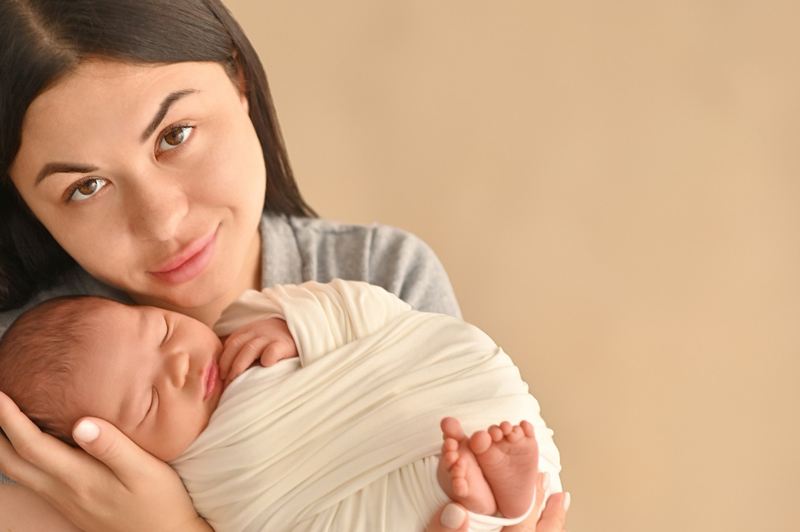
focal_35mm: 107
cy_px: 334
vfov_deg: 12.8
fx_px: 2376
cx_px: 185
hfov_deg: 19.0
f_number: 2.8
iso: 125
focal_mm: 50
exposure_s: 1/200
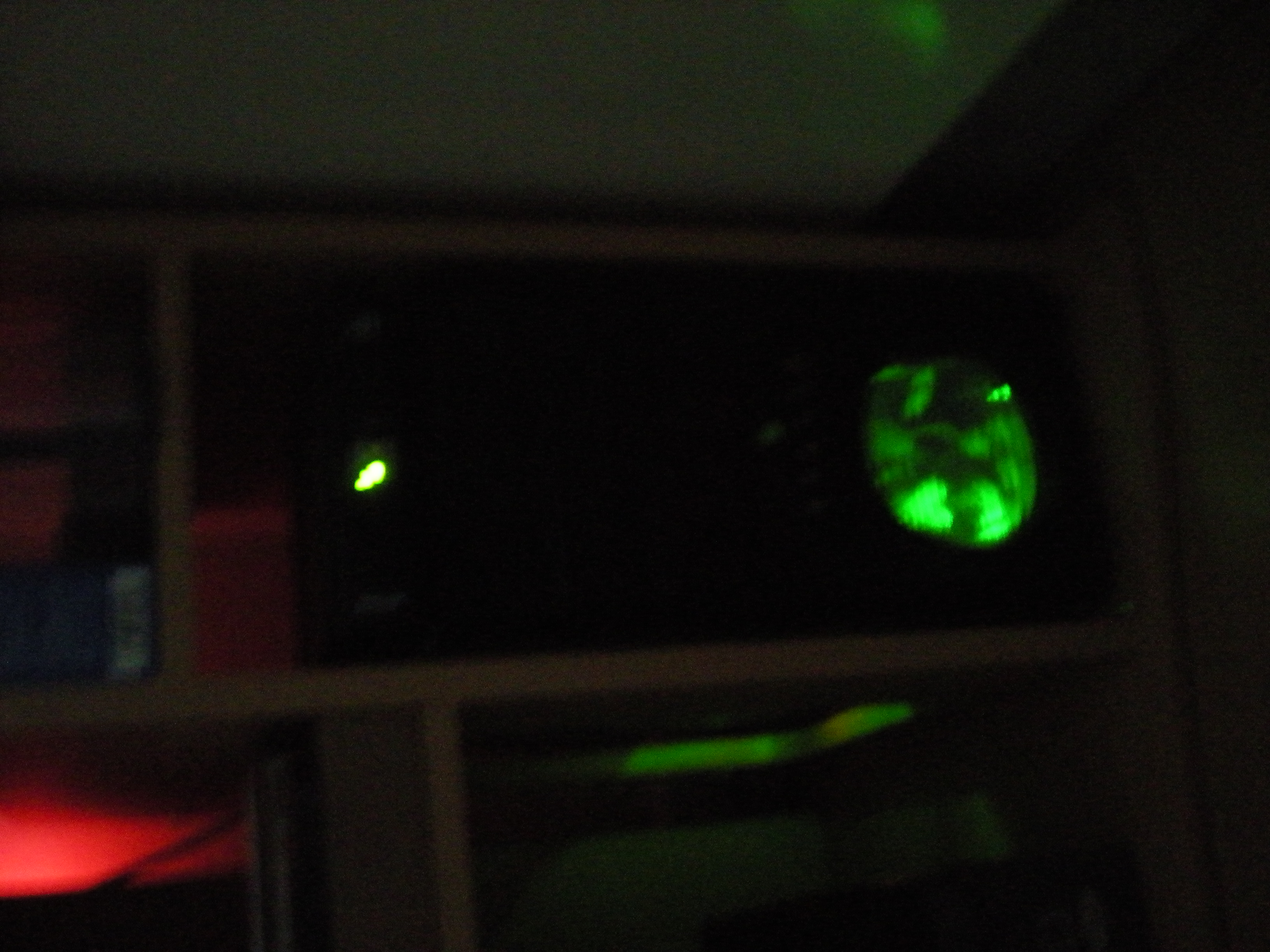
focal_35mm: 38
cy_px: 476
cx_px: 635
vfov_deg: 37.7
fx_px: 1394
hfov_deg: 49.0
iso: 800
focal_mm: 6.3
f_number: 3.1
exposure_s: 1
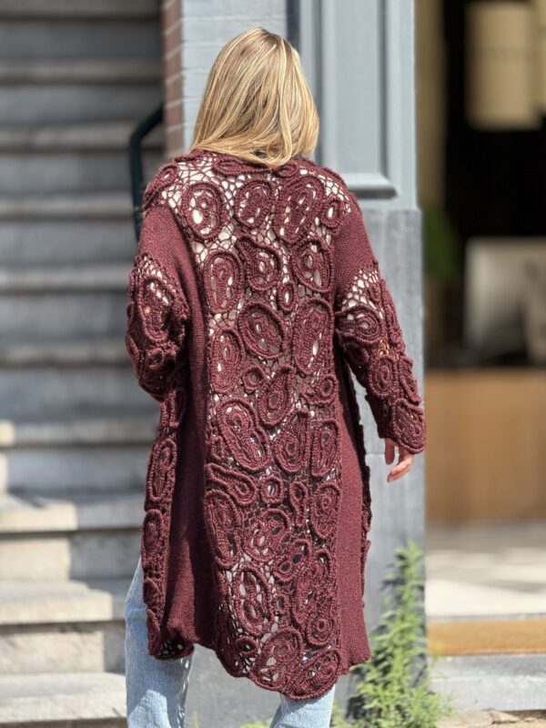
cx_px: 273
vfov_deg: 16.4
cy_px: 364
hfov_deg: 12.3
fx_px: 2524
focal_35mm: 120
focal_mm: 15.66
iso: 64
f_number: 2.8
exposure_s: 1/431
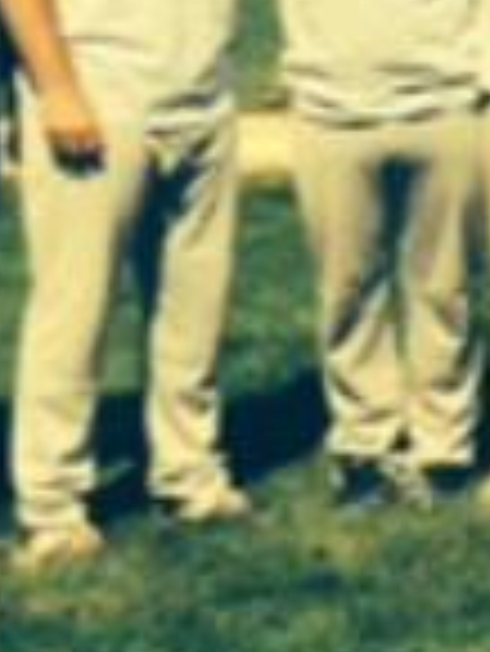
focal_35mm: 212
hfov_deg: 6.7
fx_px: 3995
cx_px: 1151
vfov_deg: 9.3
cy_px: 36
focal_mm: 4.12
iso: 40
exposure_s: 1/2564
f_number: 2.2
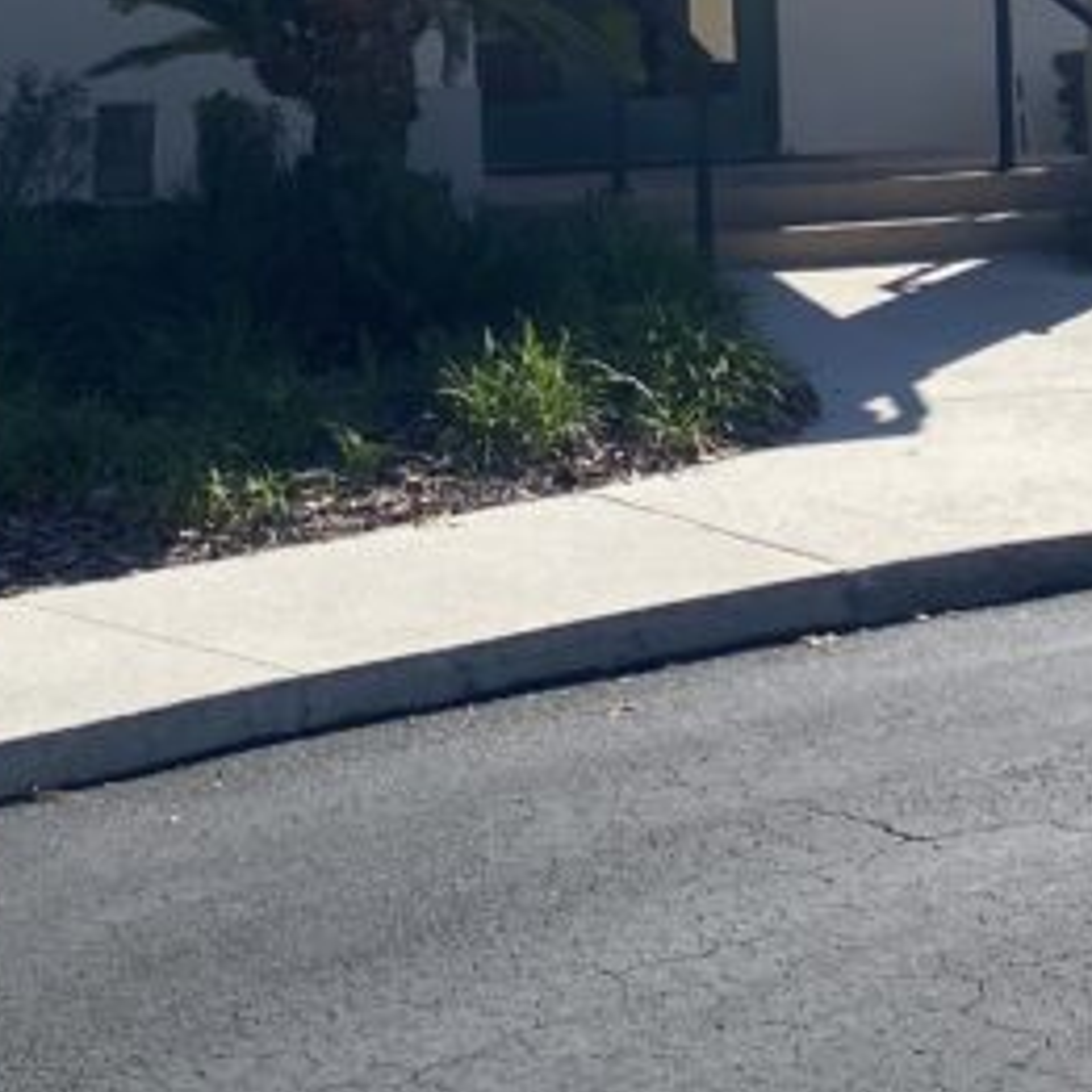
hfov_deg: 19.2
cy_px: -347
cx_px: 741
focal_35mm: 90
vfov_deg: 18.0
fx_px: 3212
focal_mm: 4.25
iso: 32
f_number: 1.8
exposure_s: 1/3497
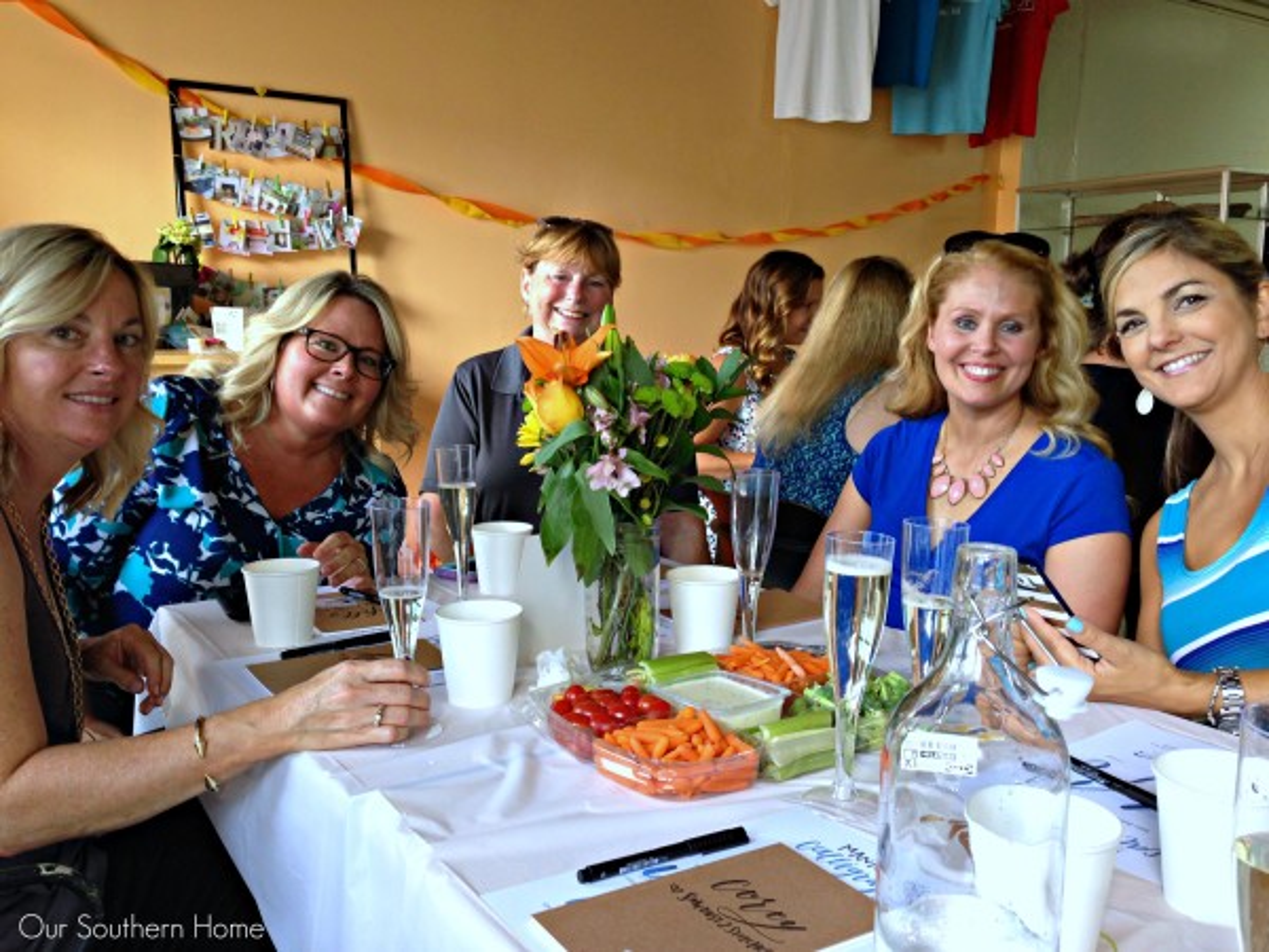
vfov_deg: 42.9
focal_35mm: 33
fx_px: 1210
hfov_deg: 55.4
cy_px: 476
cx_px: 634
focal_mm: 4.12
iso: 50
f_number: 2.4
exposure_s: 1/20
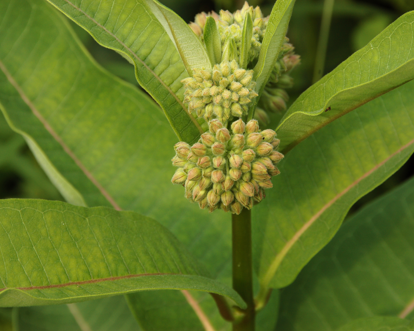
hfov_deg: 5.7
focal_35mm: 339
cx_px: 221
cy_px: 166
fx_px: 4154
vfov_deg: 4.6
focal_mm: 200
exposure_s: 1/100
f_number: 11
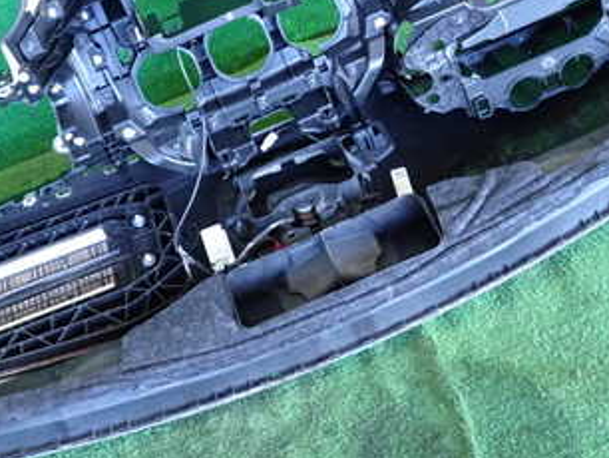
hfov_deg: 38.8
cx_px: 271
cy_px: 72
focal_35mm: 49
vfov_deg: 28.9
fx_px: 863
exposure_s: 1/125
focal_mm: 4.5
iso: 800
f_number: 2
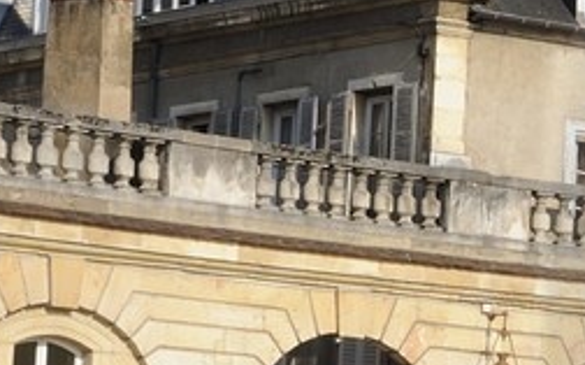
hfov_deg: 8.2
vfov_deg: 5.6
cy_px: 337
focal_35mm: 233
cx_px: 1488
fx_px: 3711
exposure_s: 1/160
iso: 200
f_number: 14
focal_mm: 36
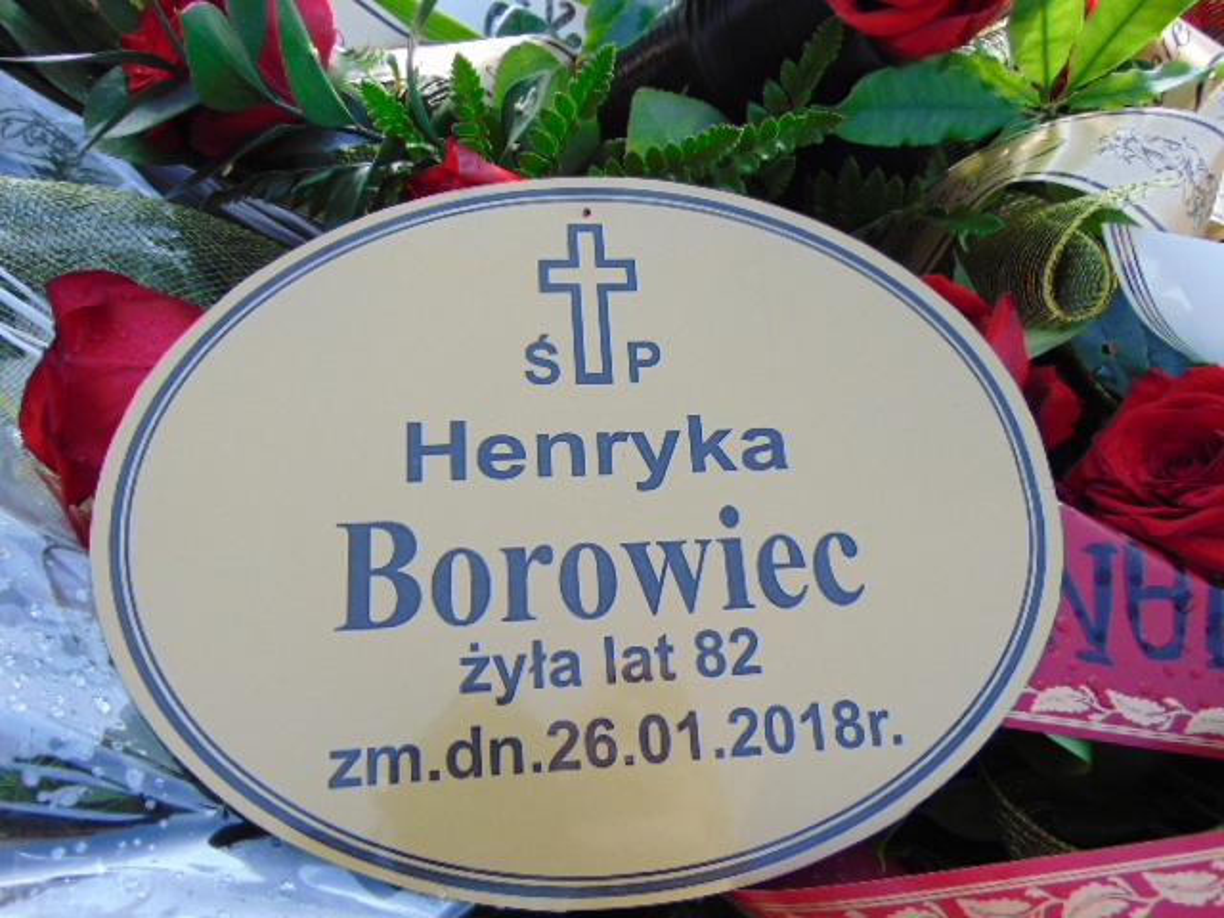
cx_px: 612
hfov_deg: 69.4
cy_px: 459
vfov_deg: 54.9
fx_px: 884
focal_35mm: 25
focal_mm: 4.5
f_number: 3
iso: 80
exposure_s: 1/250
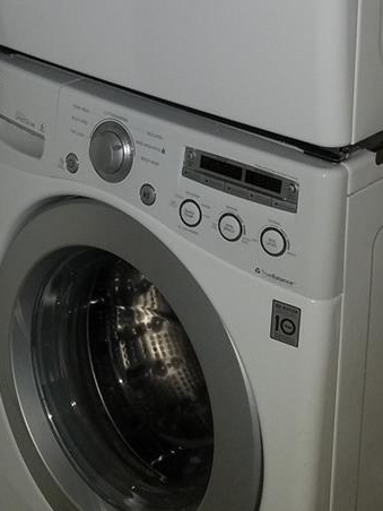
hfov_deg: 21.2
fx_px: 1018
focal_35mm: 69
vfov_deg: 26.3
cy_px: -29
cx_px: 134
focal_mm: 4.2
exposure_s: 1/40
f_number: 1.7
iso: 100
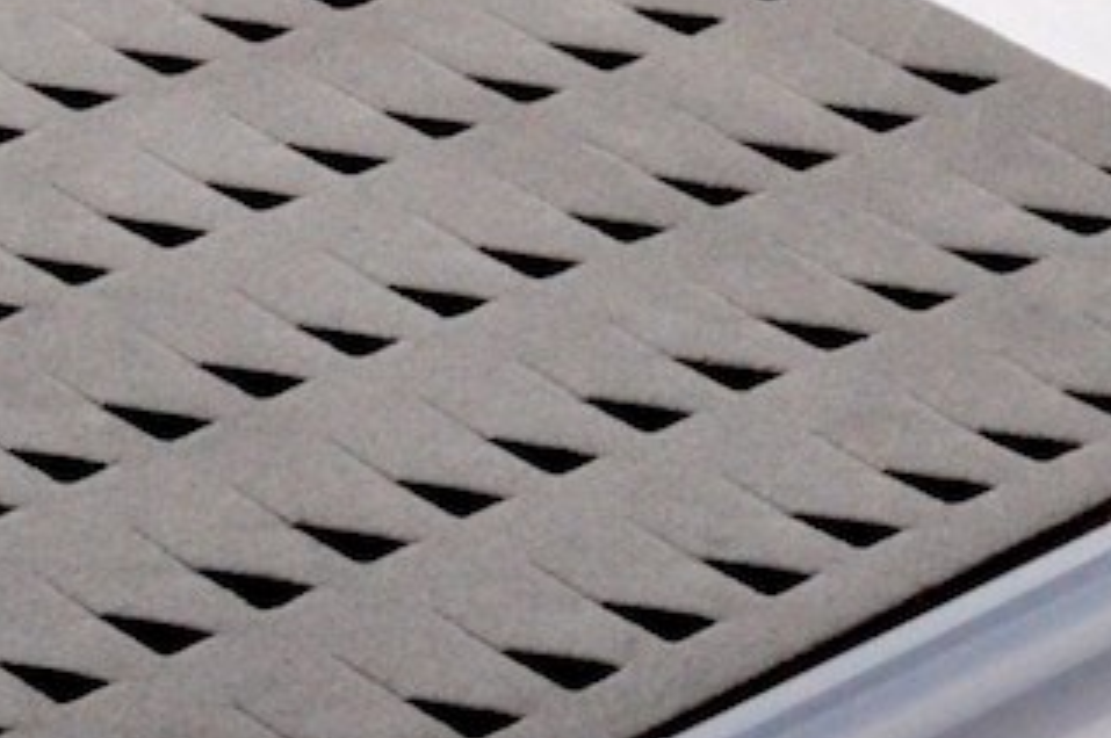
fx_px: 7306
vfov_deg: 5.7
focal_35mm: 237
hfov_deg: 8.7
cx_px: 498
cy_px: -212
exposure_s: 1/200
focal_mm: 42
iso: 1600
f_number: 29
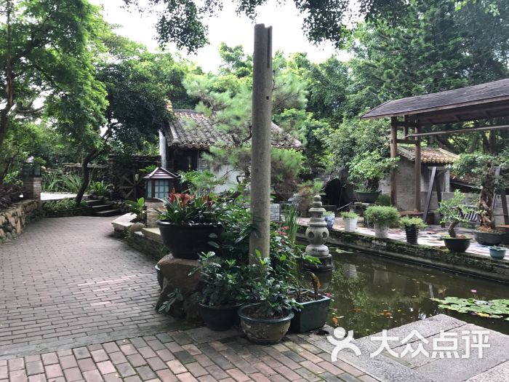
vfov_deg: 49.7
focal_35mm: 28
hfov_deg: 63.4
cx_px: 254
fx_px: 412
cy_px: 191
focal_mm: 3.99
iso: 32
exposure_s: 1/100
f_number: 1.8
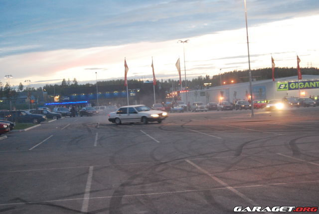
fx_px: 532
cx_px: 160
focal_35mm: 60
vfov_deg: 22.7
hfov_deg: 33.4
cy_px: 107
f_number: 5
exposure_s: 1/30
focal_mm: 40
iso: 1600
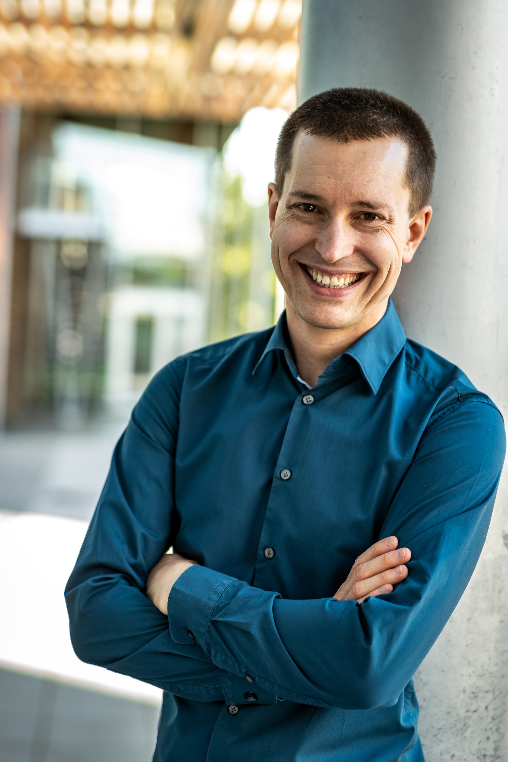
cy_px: 381
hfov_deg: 18.2
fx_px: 1587
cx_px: 254
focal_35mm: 75
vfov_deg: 27.0
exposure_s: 1/125
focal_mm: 50
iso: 100
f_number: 1.8
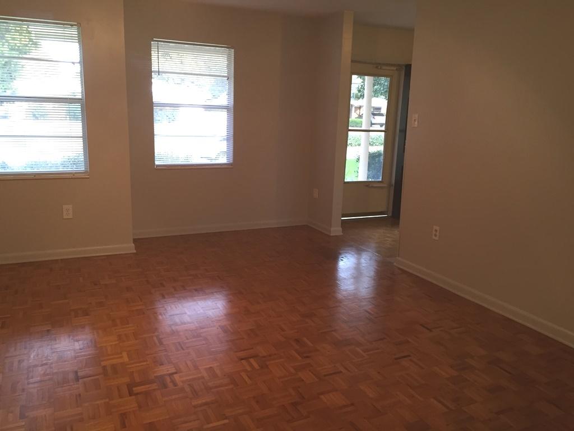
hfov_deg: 61.7
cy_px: 216
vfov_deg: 48.2
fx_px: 481
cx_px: 287
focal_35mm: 29
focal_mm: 4.15
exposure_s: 1/30
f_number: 2.2
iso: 100
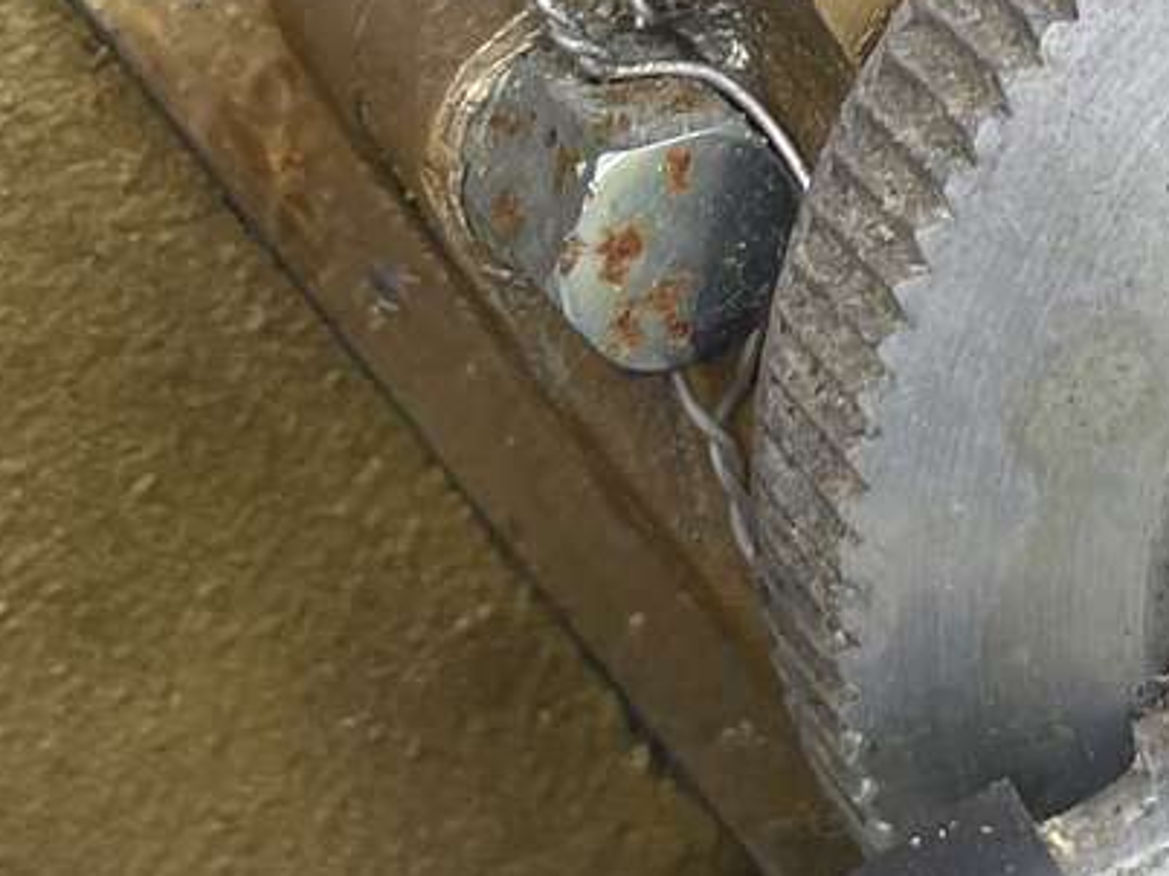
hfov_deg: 15.1
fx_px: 4355
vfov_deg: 10.8
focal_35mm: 129
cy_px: -647
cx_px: 1117
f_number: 1.6
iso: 50
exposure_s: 1/121
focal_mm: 4.2
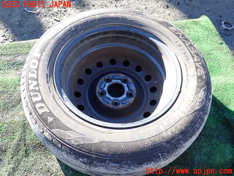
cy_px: 88
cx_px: 117
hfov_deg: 60.0
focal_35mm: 30
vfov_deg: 46.8
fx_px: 203
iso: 100
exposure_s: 1/80
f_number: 3.2
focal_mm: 5.4
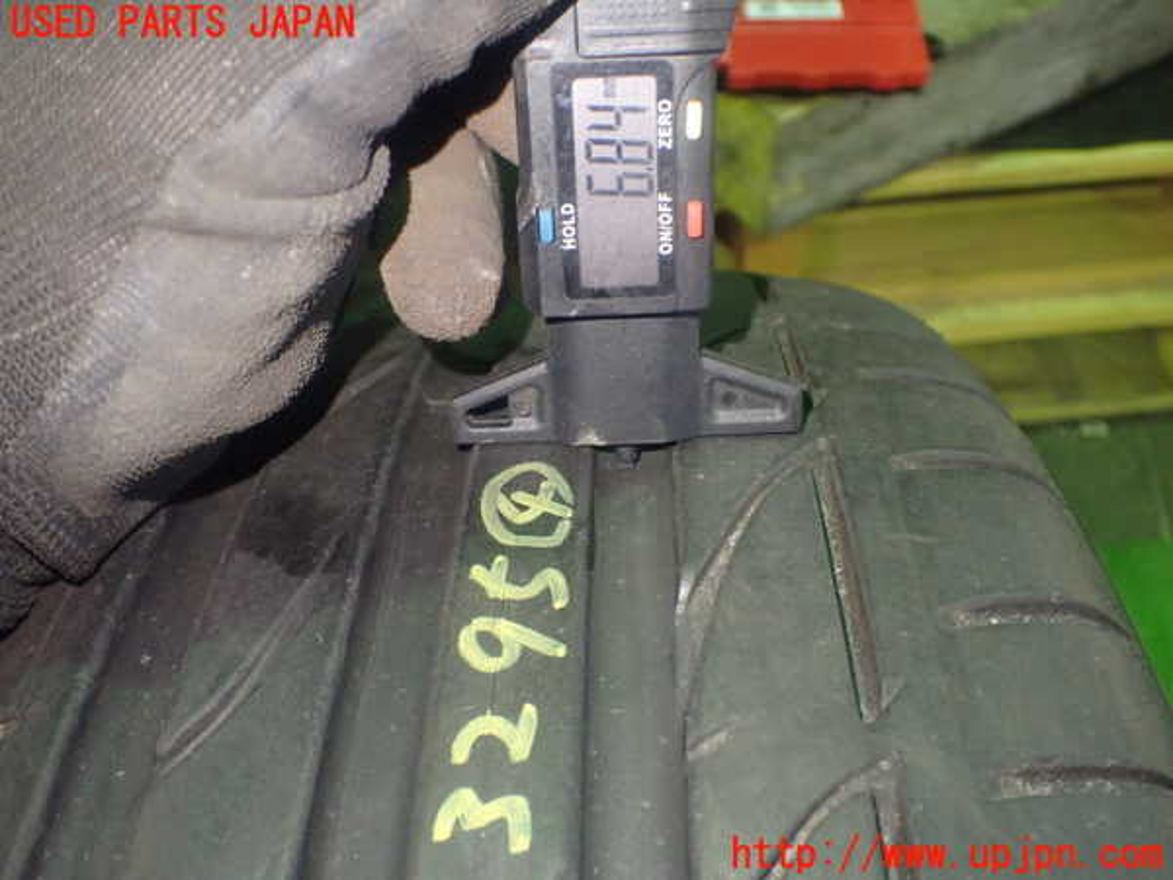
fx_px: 1084
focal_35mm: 32
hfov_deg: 56.8
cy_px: 440
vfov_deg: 44.2
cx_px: 586
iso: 800
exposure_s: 1/25
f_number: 2.4
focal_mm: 5.79
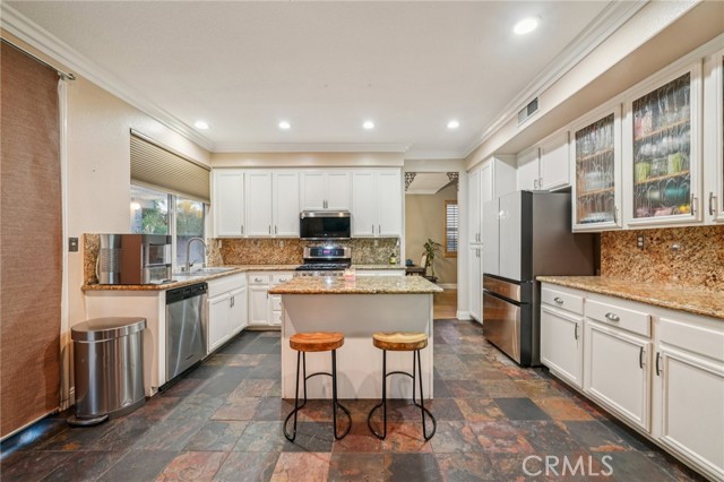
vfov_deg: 81.1
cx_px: 362
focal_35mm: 14
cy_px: 241
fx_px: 281
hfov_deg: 104.3
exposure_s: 1/6
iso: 400
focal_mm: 14
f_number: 8
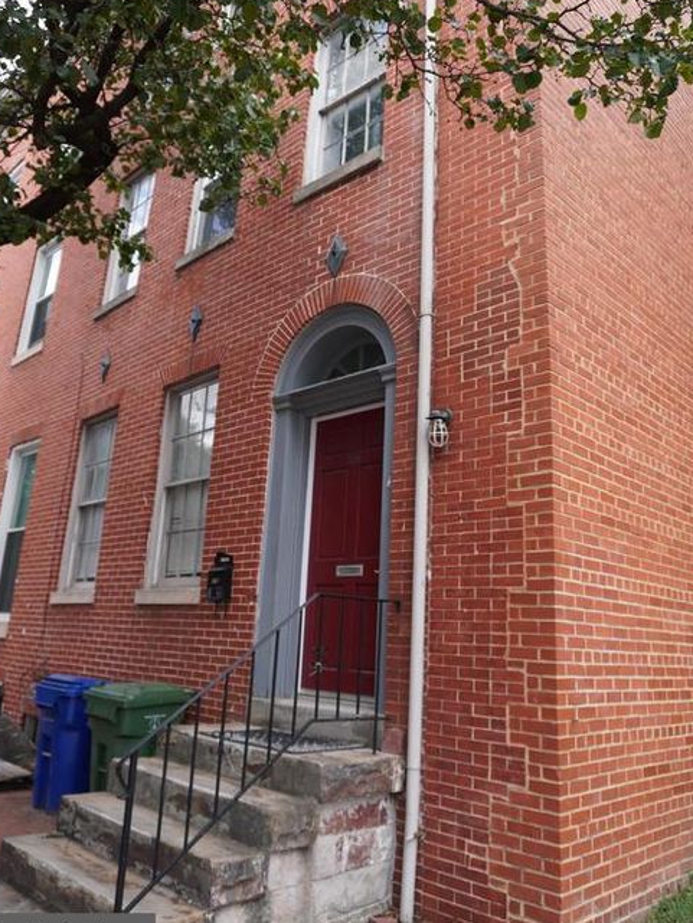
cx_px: 340
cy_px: 431
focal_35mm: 27
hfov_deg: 51.4
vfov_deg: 65.2
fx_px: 720
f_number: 4
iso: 100
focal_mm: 16
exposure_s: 1/160
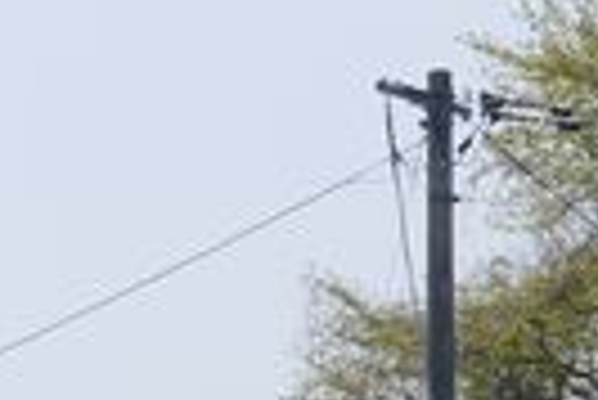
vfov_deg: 2.3
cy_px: 798
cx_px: -1169
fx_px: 10144
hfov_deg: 3.3
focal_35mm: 610
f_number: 10
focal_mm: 65.2
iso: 320
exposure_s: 1/500
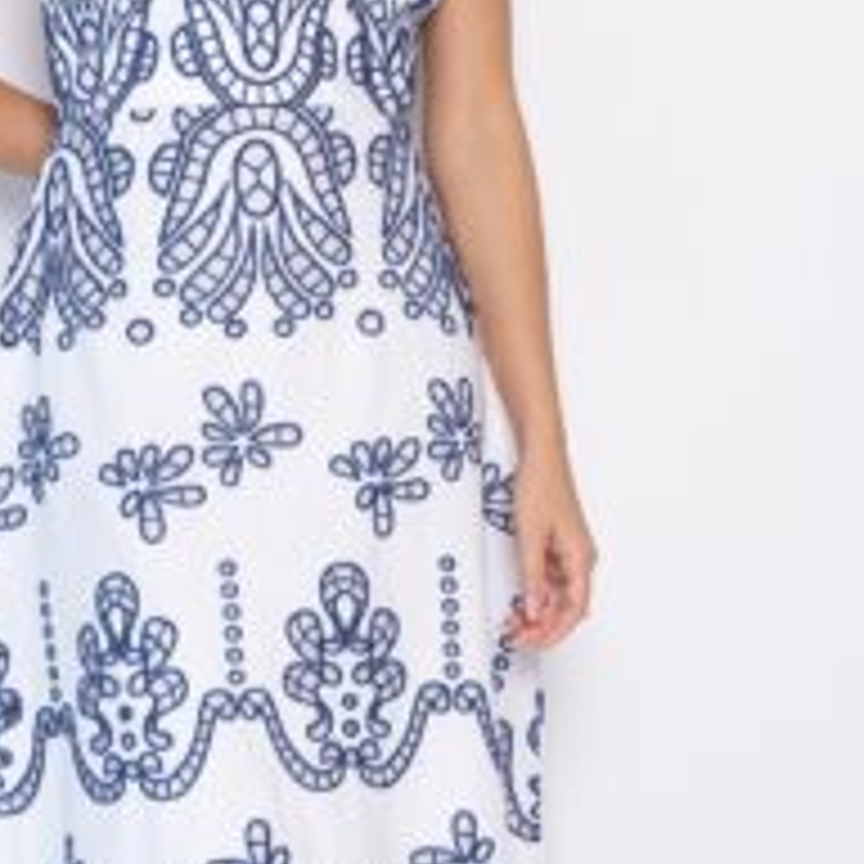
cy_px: 448
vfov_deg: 13.1
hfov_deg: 13.1
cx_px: 292
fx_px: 3756
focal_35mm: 133
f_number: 4
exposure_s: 1/160
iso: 250
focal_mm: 50
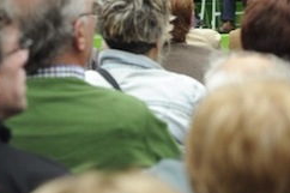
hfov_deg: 7.5
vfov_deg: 5.1
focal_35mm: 270
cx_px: 423
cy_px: -46
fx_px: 2173
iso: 800
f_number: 4.5
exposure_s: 1/250
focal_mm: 90
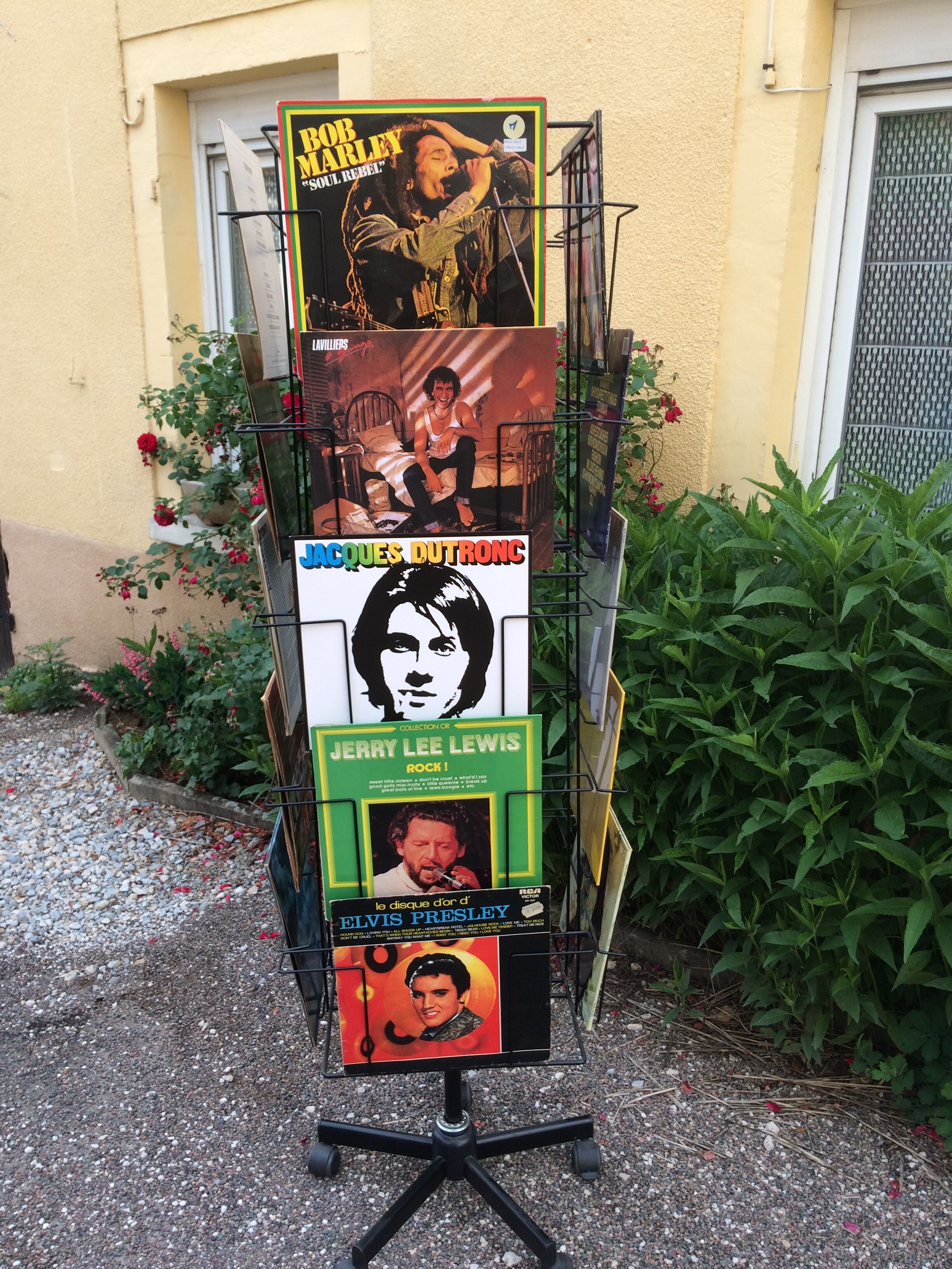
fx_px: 1063
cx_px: 476
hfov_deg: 48.2
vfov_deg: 61.7
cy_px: 634
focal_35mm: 29
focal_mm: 4.15
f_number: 2.2
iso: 32
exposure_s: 1/100
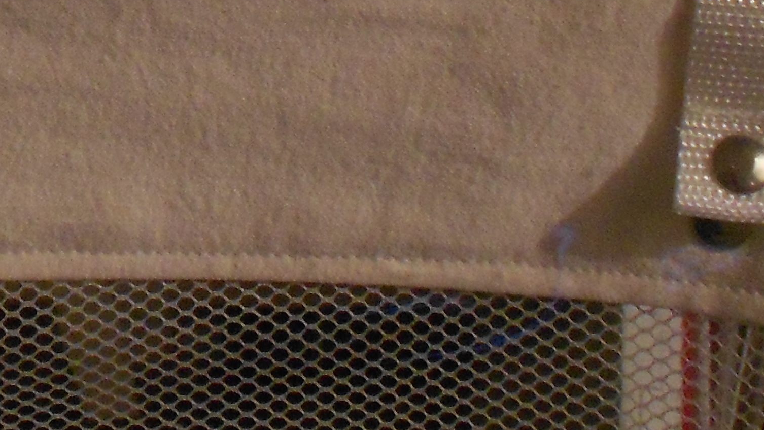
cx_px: 56
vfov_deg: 11.4
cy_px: -289
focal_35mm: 100
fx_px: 2026
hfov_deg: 20.8
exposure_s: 1/30
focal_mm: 5.8
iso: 400
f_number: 3.6
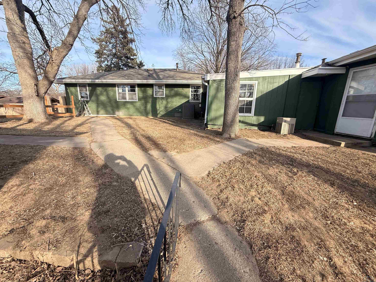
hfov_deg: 102.1
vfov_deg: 85.7
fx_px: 152
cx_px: 188
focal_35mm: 14
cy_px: 141
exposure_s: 1/585
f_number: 2.2
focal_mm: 2.22
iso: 64
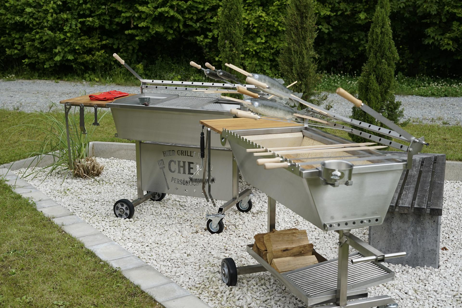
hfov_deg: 39.6
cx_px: 231
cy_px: 154
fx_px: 642
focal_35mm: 50
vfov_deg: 27.0
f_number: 5
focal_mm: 50
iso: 100
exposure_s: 1/100
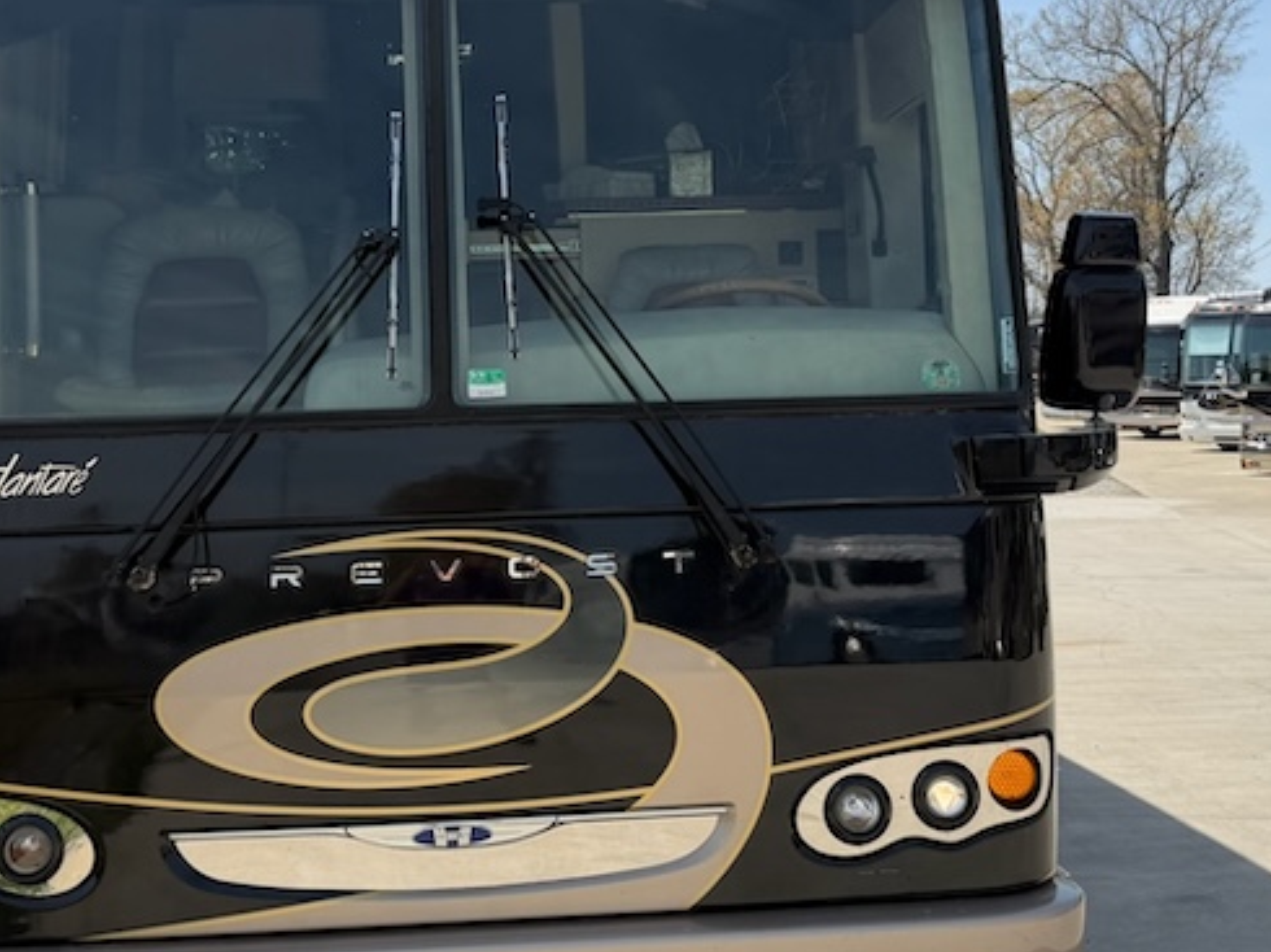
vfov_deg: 29.5
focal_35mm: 49
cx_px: 547
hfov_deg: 38.8
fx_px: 1798
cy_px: 348
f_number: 1.78
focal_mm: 6.76
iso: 80
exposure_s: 1/3953
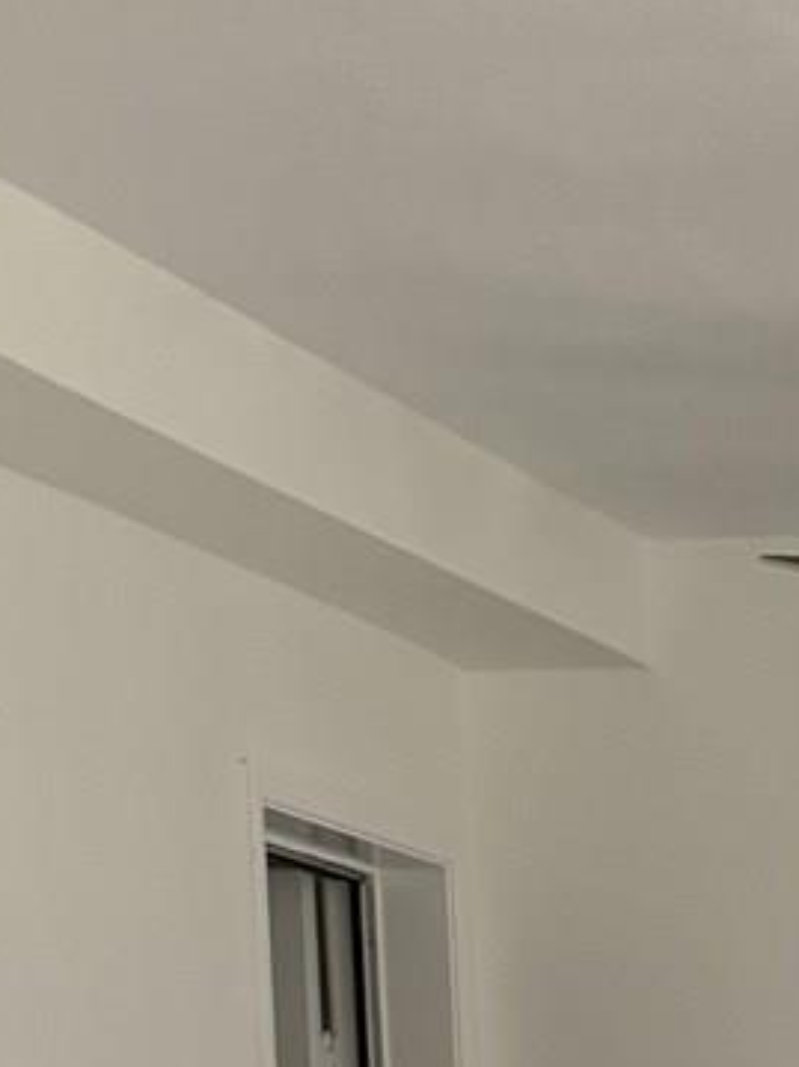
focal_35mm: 154
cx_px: 1340
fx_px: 4742
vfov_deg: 10.4
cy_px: 2841
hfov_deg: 9.3
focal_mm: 6.76
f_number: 1.78
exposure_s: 1/504
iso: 100
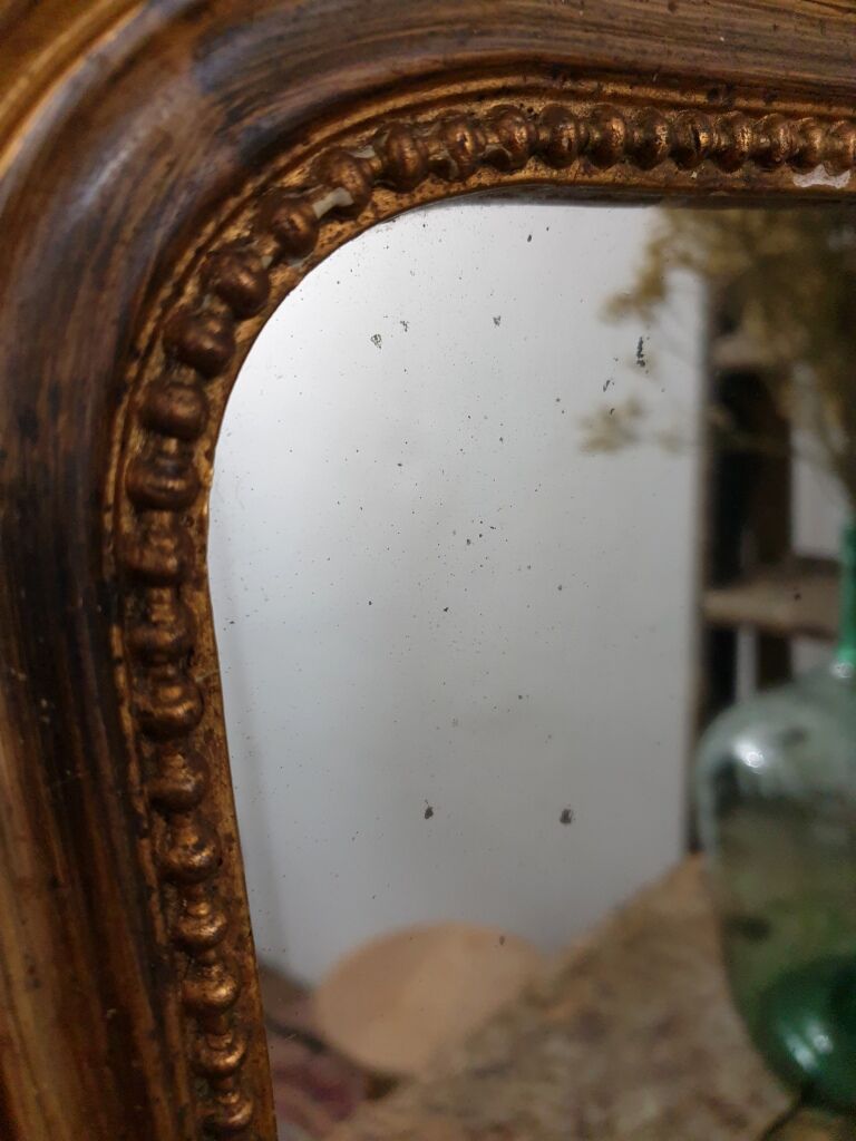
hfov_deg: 53.1
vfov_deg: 67.3
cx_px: 428
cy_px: 570
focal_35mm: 26
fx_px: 857
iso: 250
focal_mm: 4.3
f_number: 1.5
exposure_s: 1/50
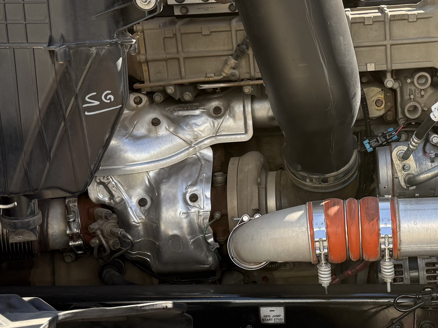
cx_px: 339
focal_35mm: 61
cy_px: 154
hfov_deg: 31.0
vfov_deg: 24.0
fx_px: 772
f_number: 1.78
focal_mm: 6.76
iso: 100
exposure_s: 1/849
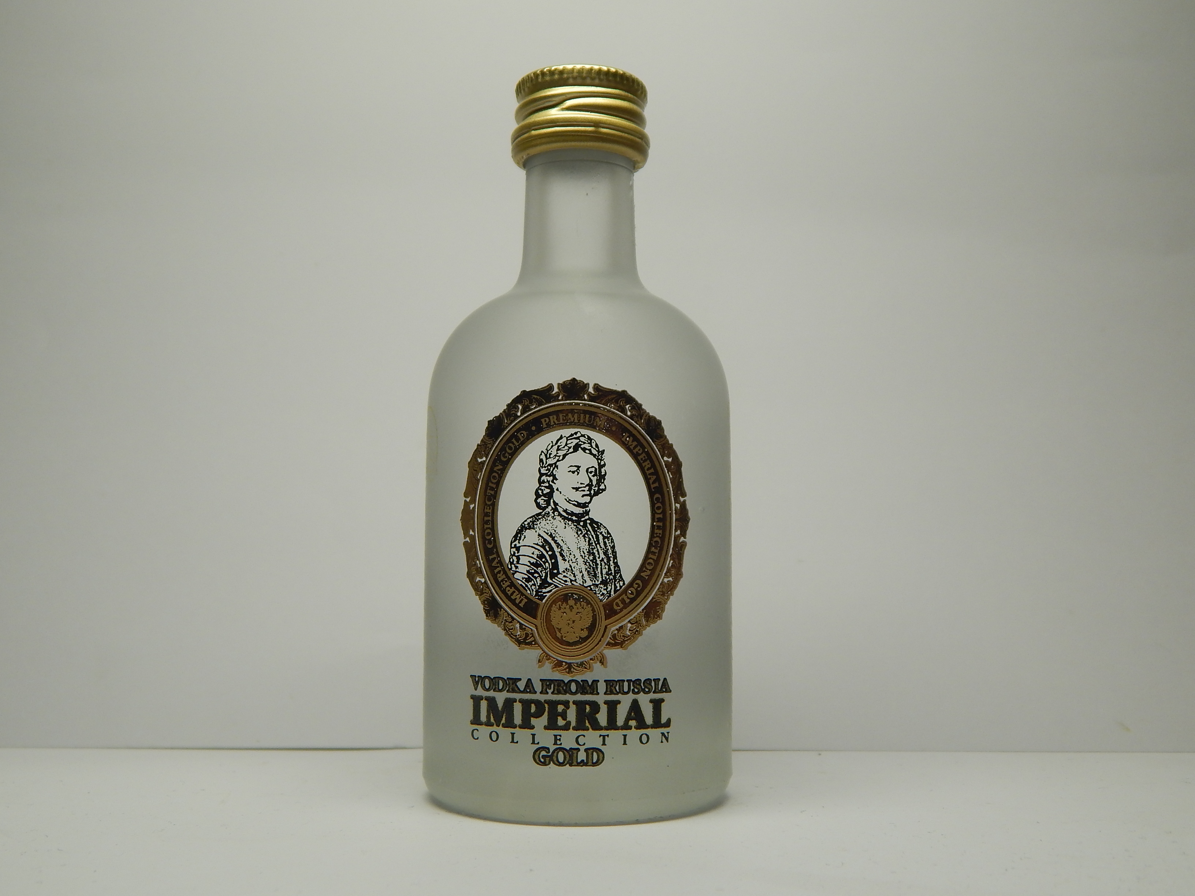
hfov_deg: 49.0
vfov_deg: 37.7
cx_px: 598
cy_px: 448
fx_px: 1312
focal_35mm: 38
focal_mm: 6.8
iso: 125
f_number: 3.4
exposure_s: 1/200
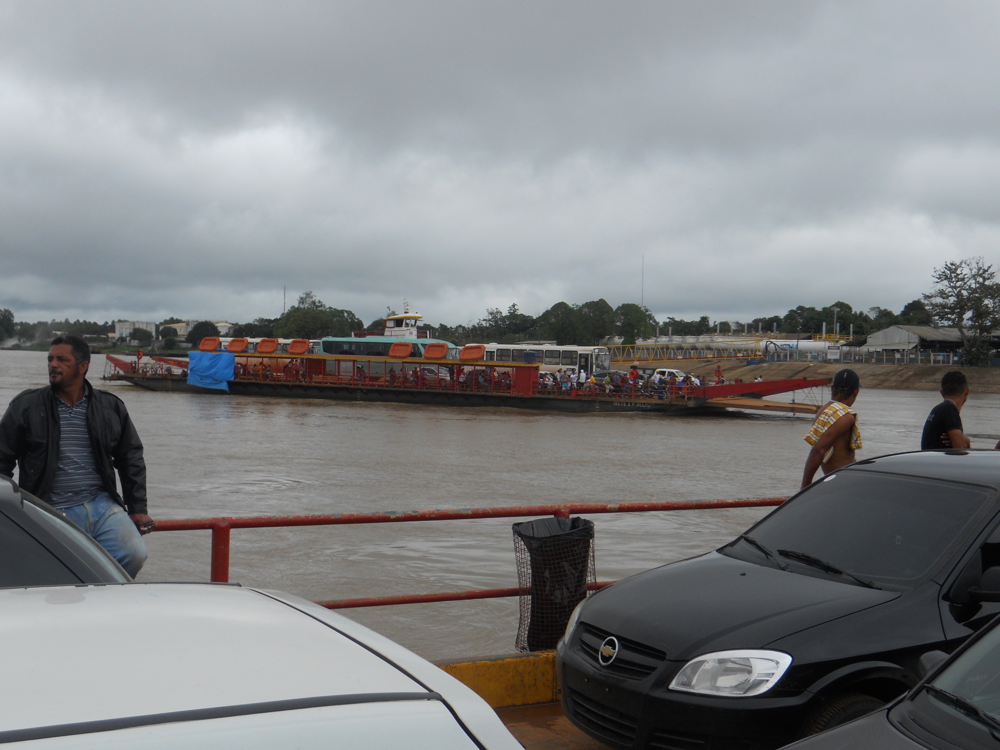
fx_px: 1242
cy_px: 382
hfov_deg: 43.9
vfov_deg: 33.6
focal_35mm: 43
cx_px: 495
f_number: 3.2
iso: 80
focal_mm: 7.3
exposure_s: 1/1000
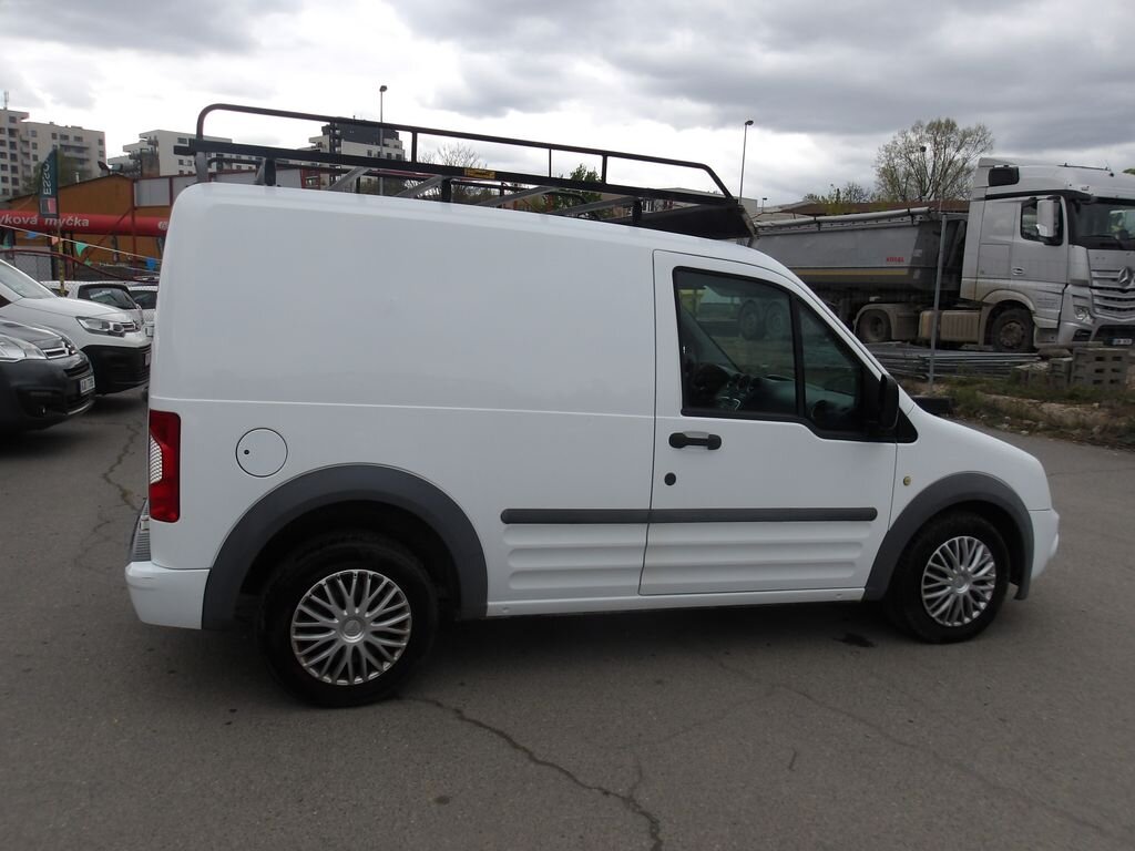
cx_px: 568
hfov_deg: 65.3
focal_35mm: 27
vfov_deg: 51.4
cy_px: 426
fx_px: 885
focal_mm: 4.9
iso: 100
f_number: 3
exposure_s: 1/841
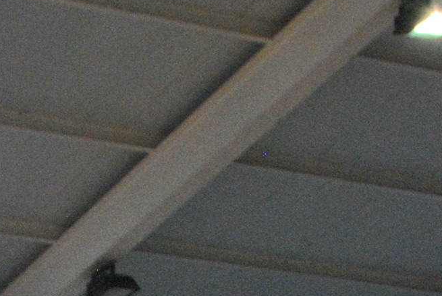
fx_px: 2398
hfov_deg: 10.5
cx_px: 175
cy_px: 810
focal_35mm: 195
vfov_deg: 6.6
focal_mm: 22
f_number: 5.6
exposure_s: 1/125
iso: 800
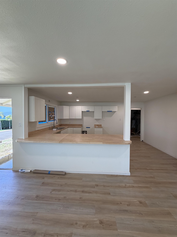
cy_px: 118
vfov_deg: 102.1
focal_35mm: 14
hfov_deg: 85.7
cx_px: 88
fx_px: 95
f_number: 2.2
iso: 100
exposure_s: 1/120
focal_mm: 2.22
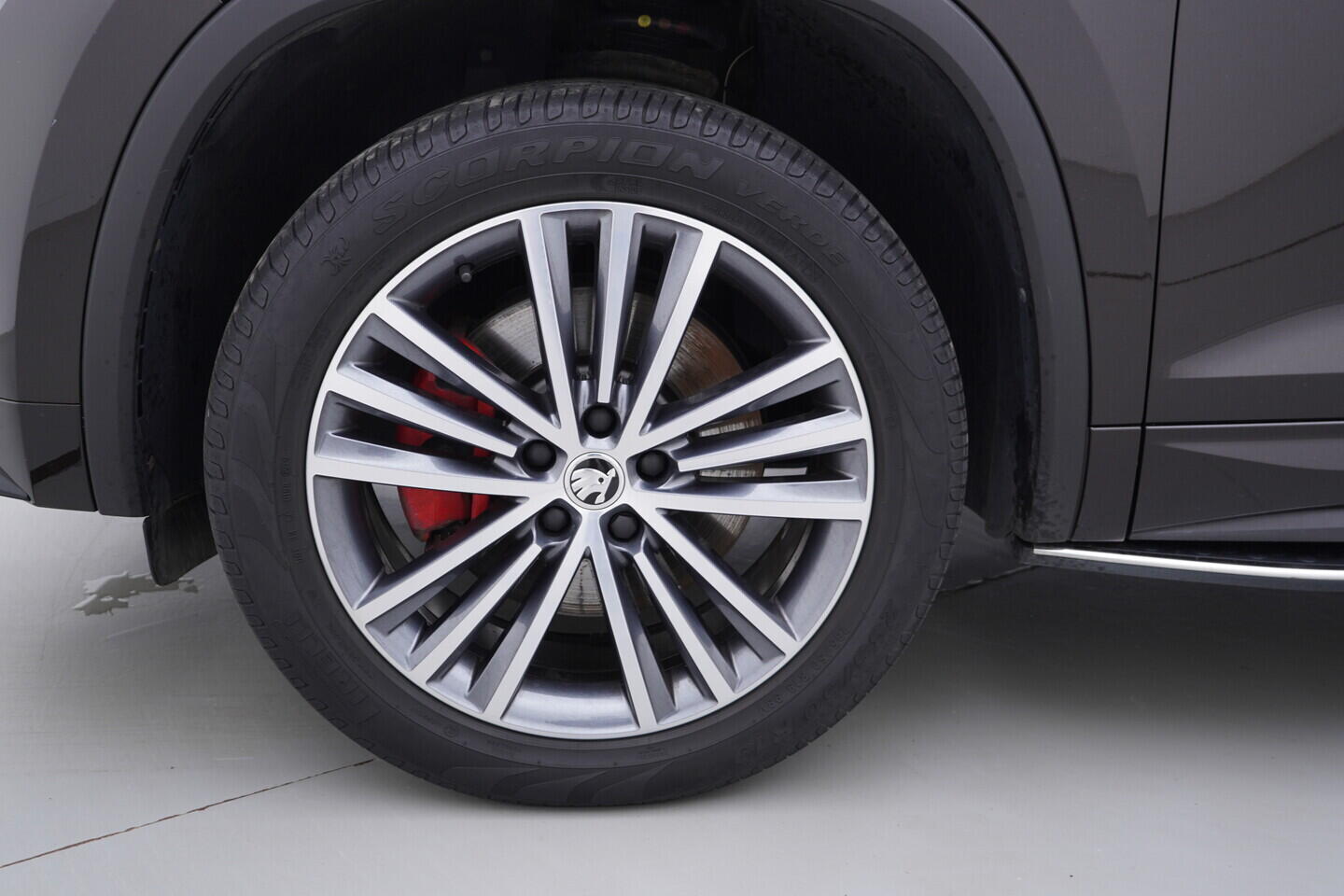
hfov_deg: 53.1
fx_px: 1344
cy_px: 448
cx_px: 672
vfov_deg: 36.9
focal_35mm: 36
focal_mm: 24
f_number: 3.2
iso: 125
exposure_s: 1/50
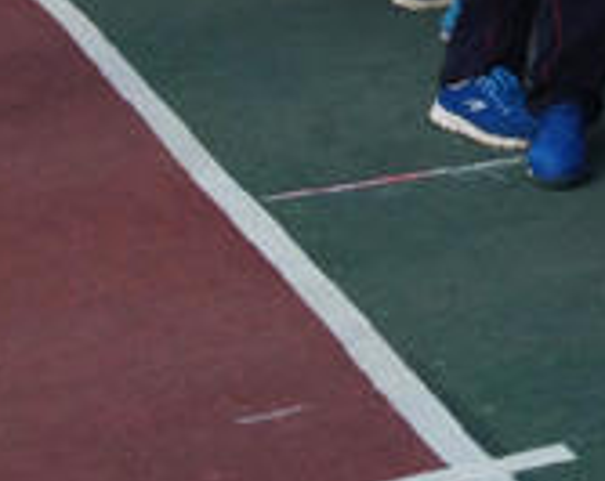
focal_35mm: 164
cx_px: 1141
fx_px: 2931
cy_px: -488
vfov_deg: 8.9
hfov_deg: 10.9
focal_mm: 4.28
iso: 50
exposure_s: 1/378
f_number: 2.4
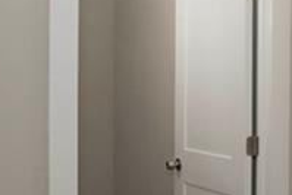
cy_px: 92
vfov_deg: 19.0
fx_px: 584
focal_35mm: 72
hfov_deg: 23.9
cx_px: 399
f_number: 4
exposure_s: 1/125
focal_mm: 14
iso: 400
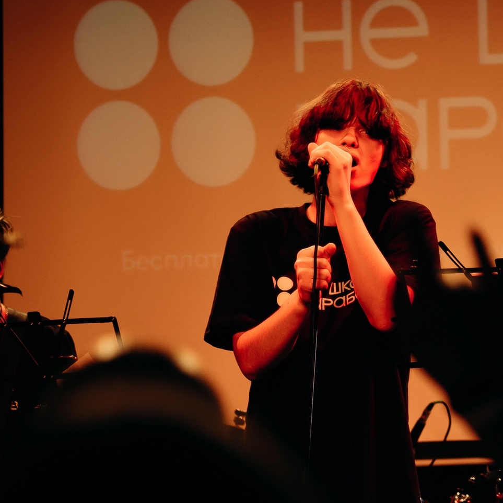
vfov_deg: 9.8
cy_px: 250
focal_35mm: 178
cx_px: 372
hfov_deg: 9.8
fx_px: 2926
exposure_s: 1/100
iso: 1000
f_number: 4
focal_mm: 105
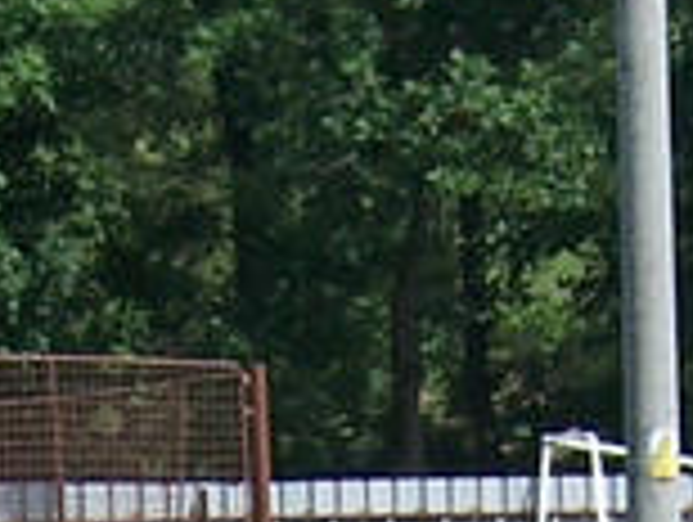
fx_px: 6517
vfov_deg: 4.4
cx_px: 202
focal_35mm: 325
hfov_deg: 6.1
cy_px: 1413
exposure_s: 1/750
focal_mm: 8.2
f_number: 4
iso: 80
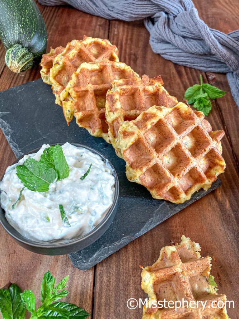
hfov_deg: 49.7
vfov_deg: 63.4
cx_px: 120
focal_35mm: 28
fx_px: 258
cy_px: 160
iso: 100
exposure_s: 1/60
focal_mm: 3.99
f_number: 1.8
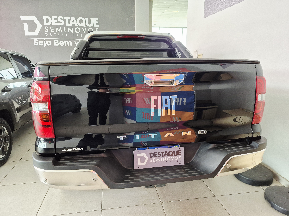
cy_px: 108
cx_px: 144
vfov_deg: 58.9
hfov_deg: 73.9
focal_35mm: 23
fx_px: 192
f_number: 1.8
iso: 160
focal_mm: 5.4
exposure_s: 1/180
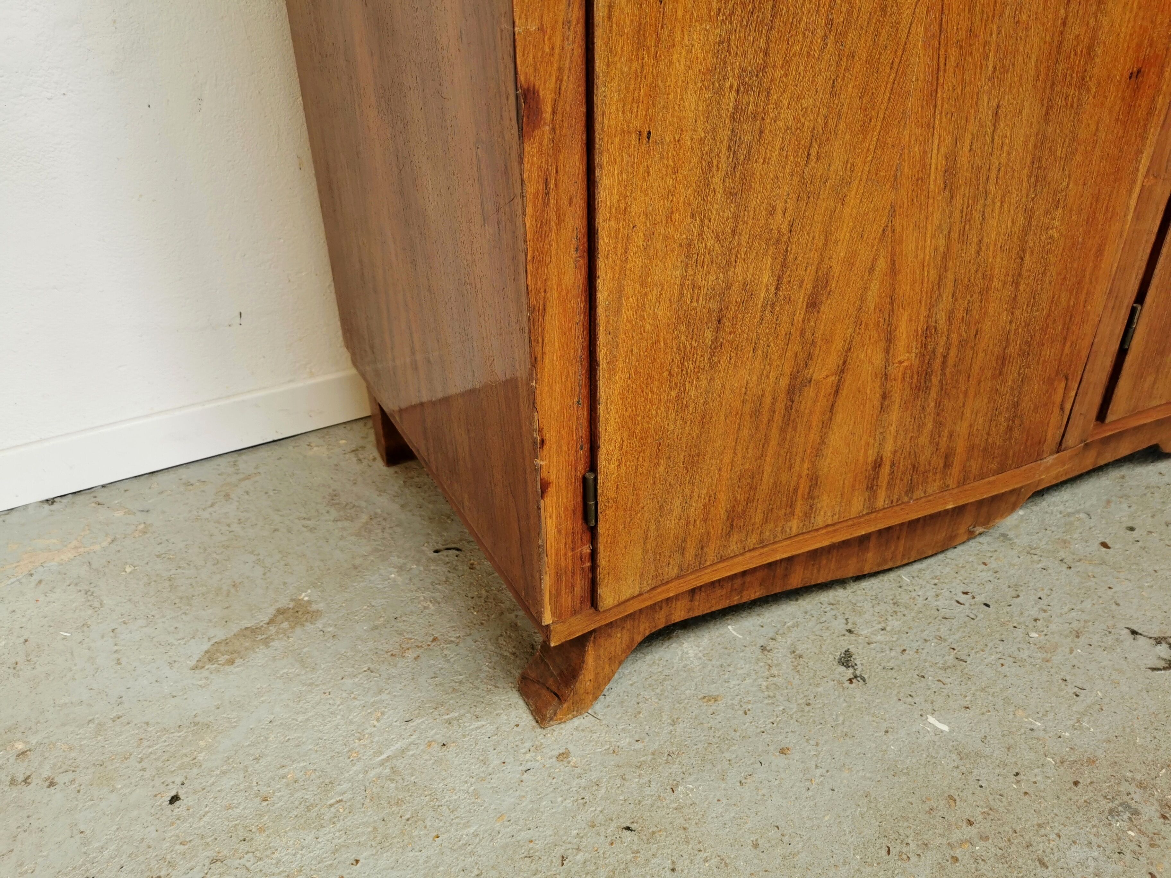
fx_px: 913
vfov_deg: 51.4
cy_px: 439
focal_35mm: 27
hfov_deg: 65.3
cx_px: 586
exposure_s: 1/100
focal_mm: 5.58
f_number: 1.8
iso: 80
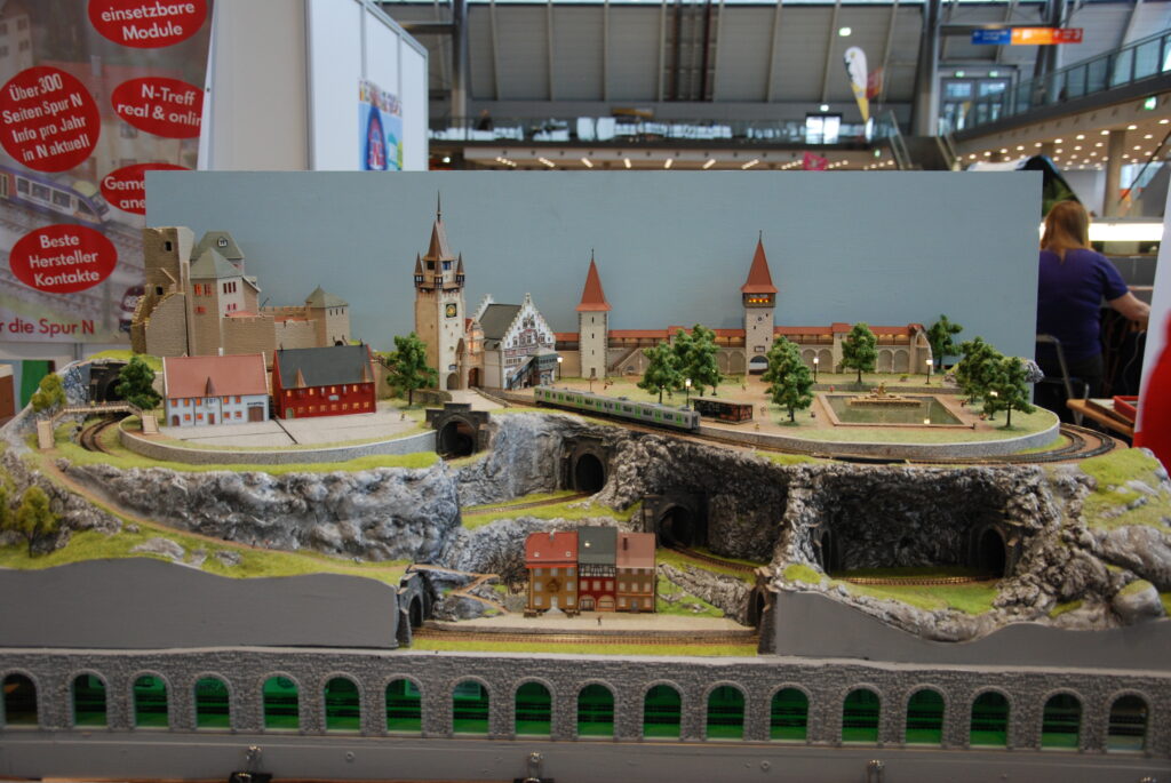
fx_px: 1221
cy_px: 392
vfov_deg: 35.6
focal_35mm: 38
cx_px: 586
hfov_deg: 51.2
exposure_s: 1/25
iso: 400
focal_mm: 25
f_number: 4
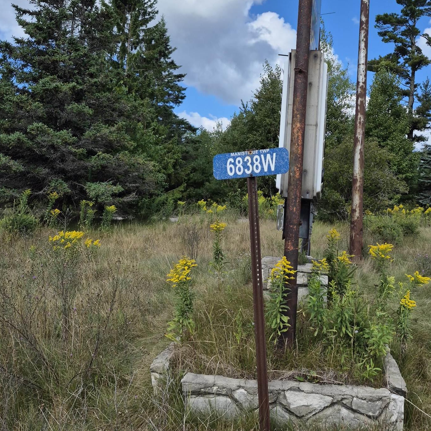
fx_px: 479
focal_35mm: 34
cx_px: 268
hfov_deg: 48.0
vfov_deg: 47.8
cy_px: 149
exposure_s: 1/2144
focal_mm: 5.4
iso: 25
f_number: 1.8
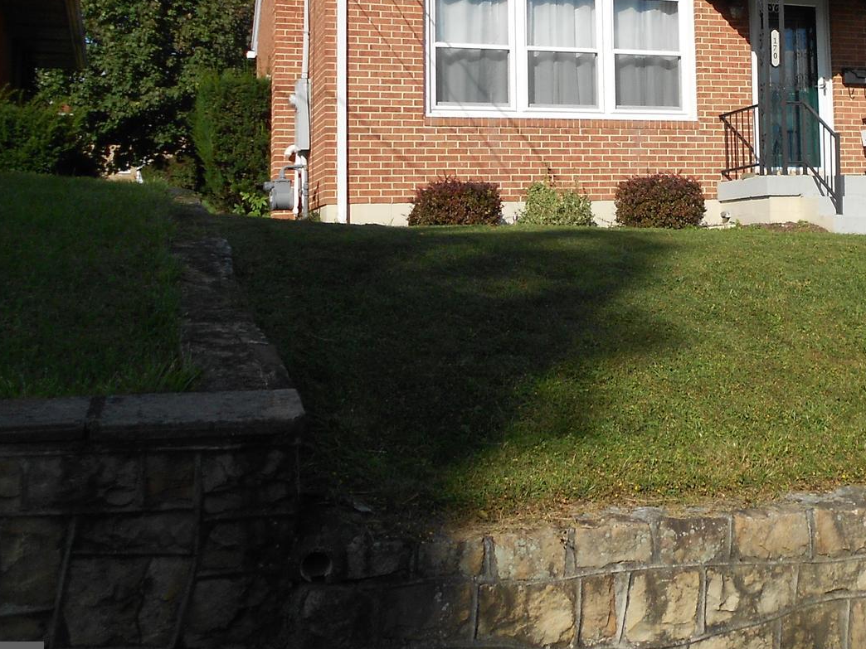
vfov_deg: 27.6
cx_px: 686
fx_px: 1276
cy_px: 73
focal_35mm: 51
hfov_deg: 36.3
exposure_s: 1/1250
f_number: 3.2
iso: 80
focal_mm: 4.6
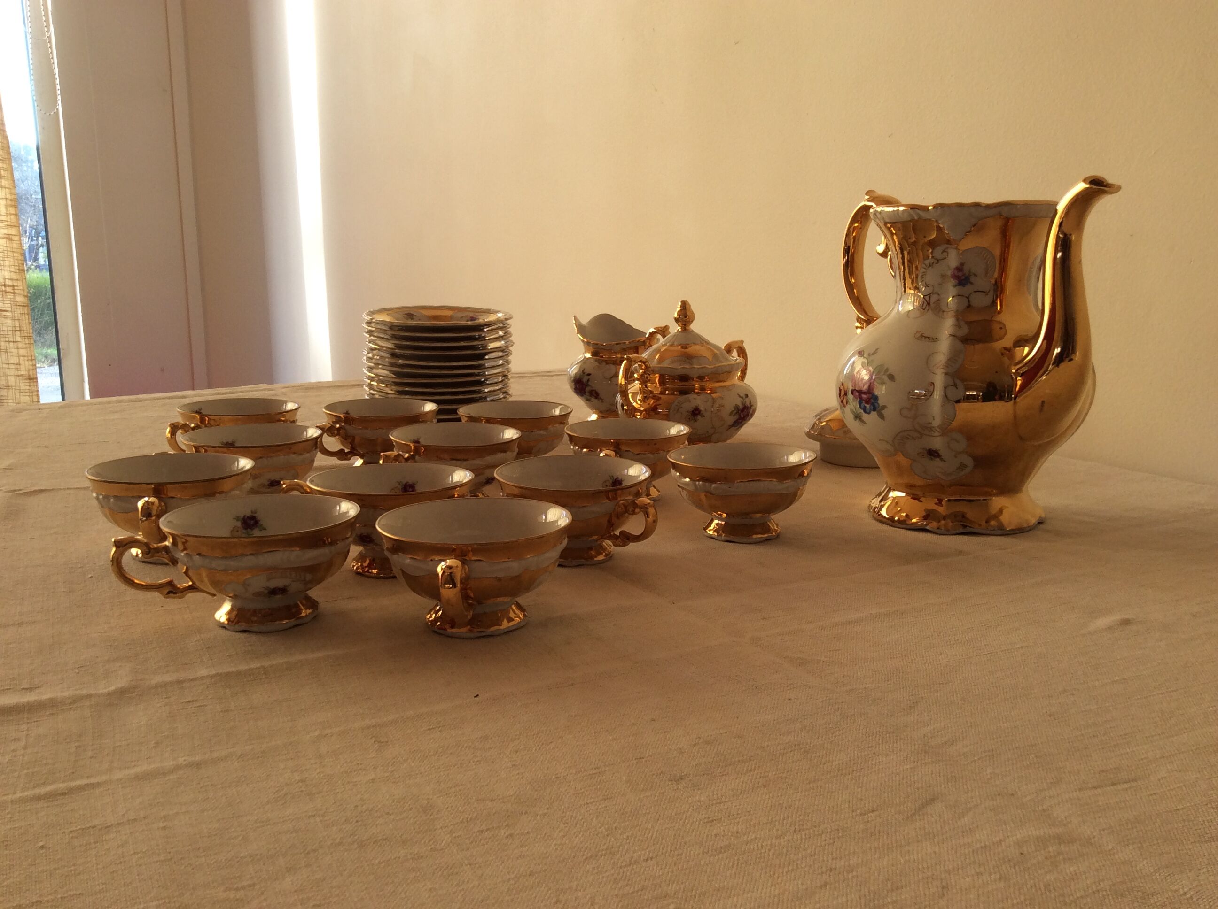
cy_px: 454
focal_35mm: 32
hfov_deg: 56.9
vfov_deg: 44.1
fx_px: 1124
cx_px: 609
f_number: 2.4
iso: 32
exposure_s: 1/123
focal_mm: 3.3
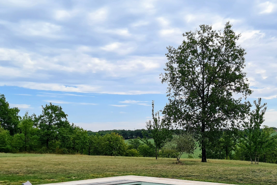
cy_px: 151
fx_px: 392
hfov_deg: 38.5
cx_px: 182
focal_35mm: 51
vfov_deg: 26.0
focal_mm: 5.4
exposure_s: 1/2520
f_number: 1.8
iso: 50
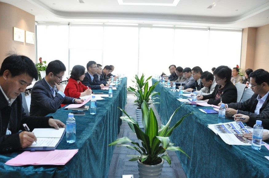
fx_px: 201
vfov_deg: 47.8
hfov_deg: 67.5
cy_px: 89
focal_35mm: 27
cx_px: 134
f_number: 4
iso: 1600
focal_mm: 18
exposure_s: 1/60
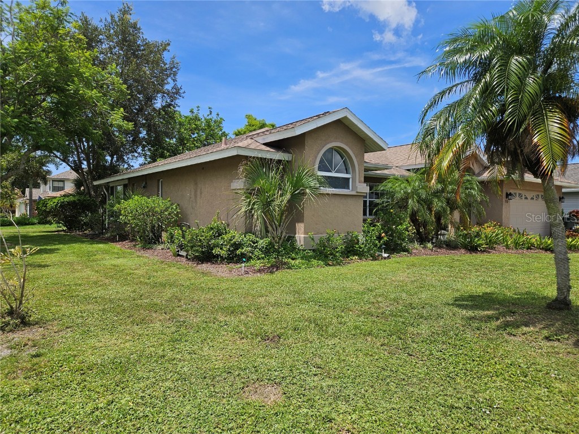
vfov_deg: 58.9
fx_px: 385
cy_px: 217
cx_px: 290
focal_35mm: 23
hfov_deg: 73.9
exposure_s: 1/2359
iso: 25
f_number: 1.8
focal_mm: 5.4
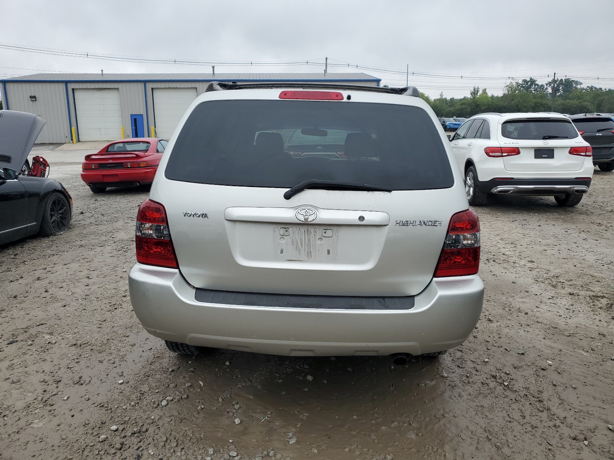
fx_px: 461
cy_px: 230
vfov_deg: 53.1
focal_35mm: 26
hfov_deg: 67.3
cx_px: 307
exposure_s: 1/667
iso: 50
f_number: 1.5
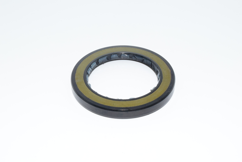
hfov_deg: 31.9
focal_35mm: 63
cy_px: 81
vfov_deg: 21.6
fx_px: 424
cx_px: 121
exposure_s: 1/60
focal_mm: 42
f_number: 32
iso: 1600
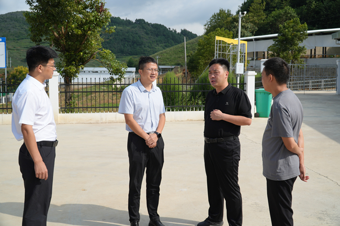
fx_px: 340
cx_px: 170
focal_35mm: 36
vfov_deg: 36.9
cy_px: 113
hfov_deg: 53.1
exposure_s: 1/1250
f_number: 4.5
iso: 100
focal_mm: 24
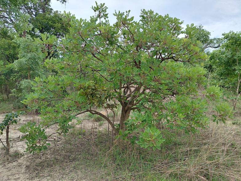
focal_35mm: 25
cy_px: 90
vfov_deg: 54.9
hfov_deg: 69.4
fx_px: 174
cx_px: 120
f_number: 1.8
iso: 50
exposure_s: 1/985
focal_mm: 4.69
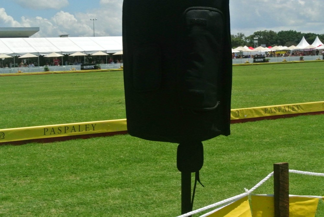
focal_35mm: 81
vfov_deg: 16.9
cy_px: 108
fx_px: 730
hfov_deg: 25.0
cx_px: 162
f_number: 16
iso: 3200
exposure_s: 1/4000
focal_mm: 30
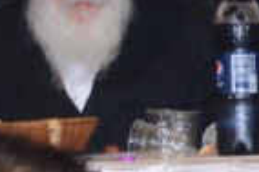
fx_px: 6580
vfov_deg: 1.5
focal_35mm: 917
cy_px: -27
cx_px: -275
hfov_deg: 2.2
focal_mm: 85
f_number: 6.3
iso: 800
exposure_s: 1/200
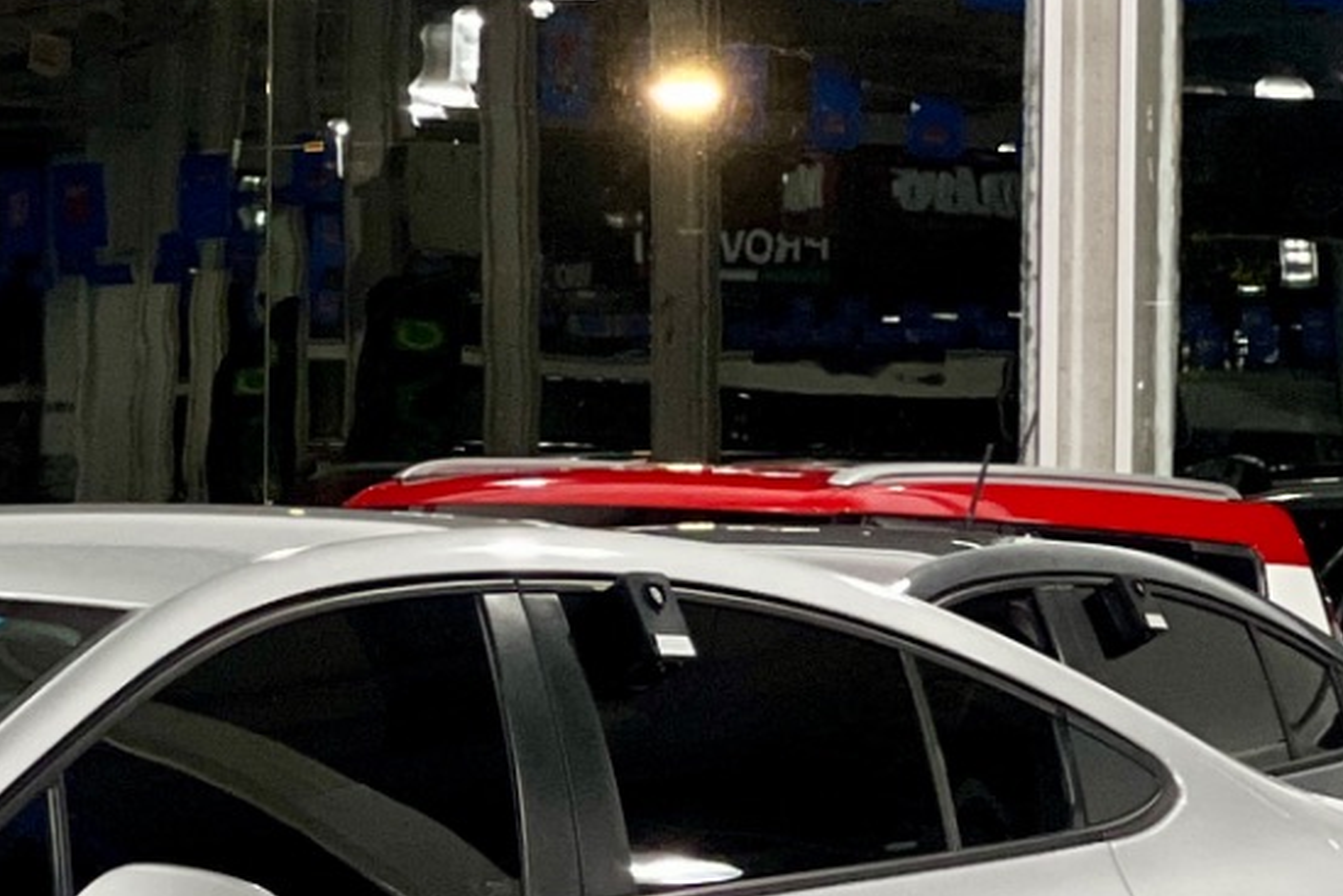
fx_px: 10445
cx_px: -120
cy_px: 837
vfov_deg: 4.9
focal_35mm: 280
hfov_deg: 7.3
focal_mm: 9
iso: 320
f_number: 2.8
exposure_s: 1/40
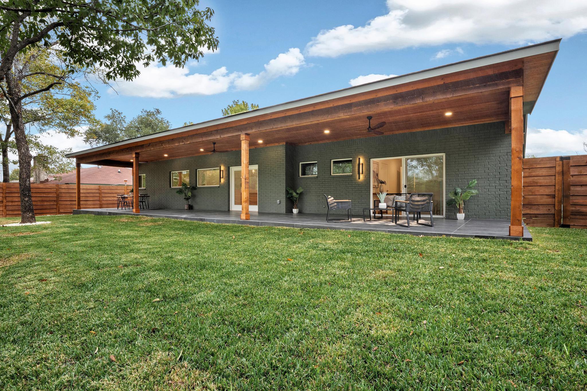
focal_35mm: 16
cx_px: 294
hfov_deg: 96.7
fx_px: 261
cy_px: 196
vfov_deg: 73.7
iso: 200
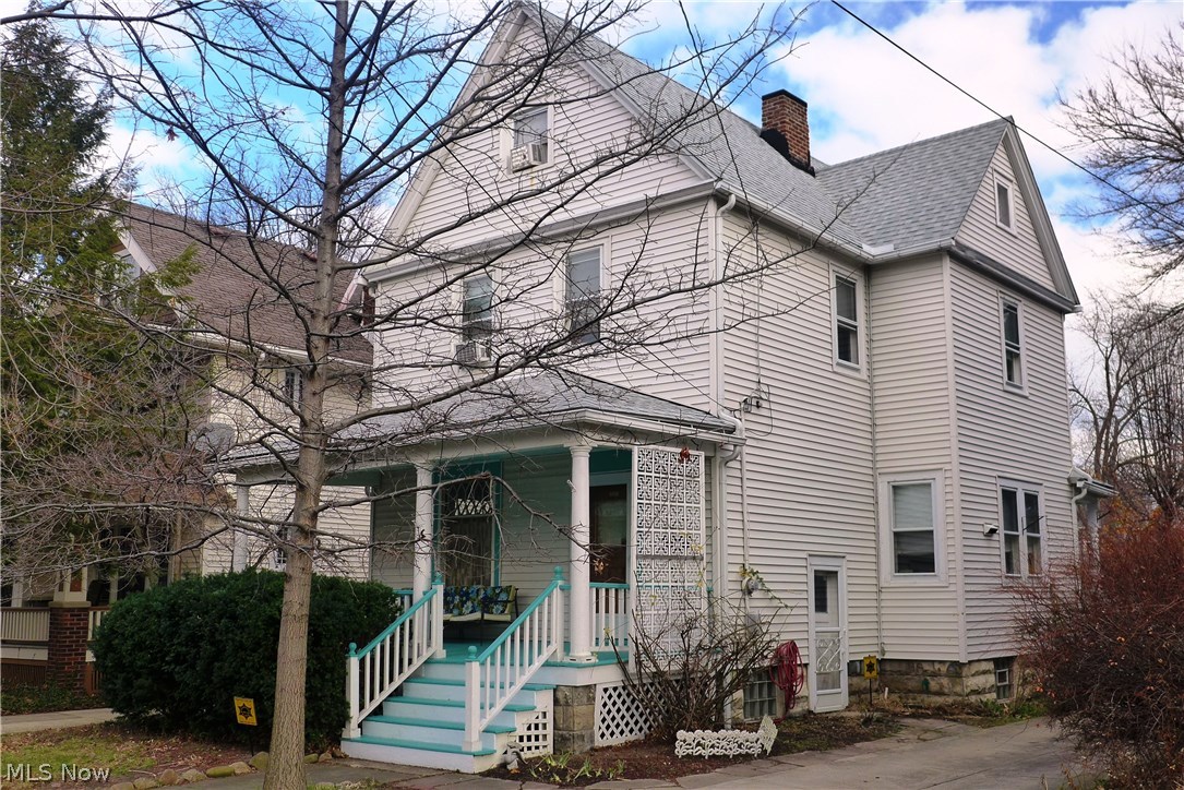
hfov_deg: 51.9
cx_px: 592
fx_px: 1217
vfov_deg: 36.0
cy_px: 395
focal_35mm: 37
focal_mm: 7.3
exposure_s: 1/640
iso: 160
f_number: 2
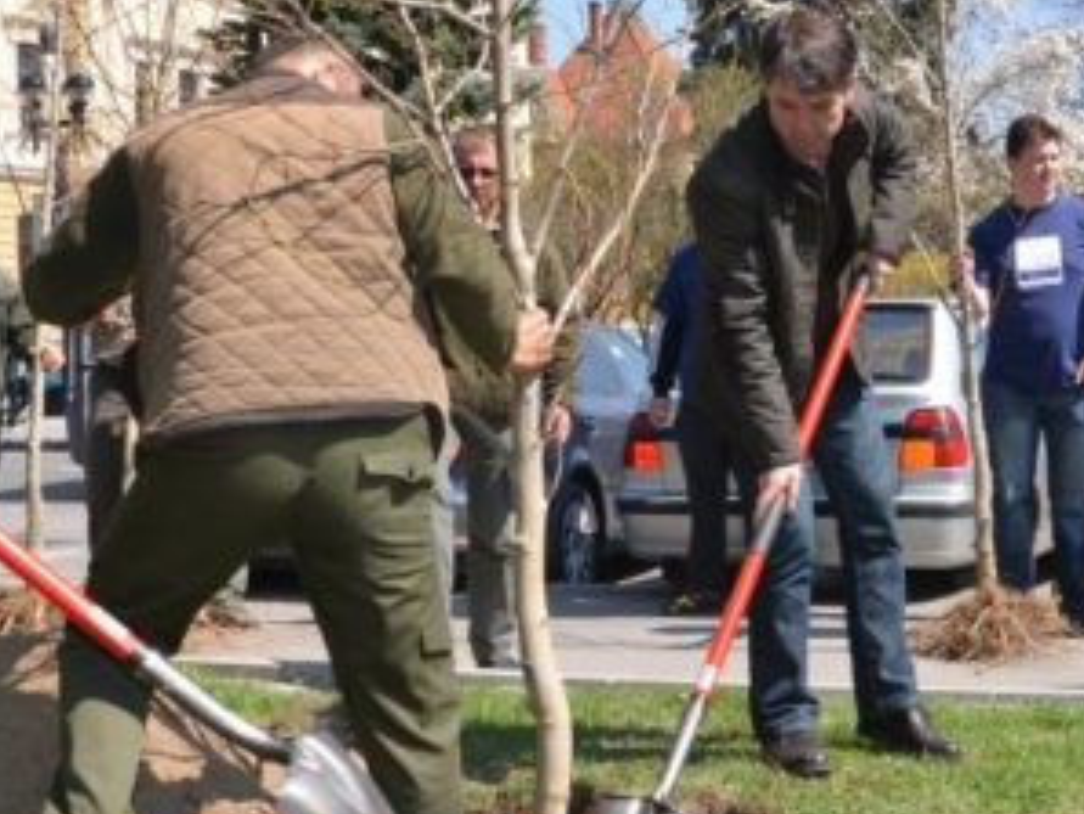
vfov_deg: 13.7
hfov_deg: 18.2
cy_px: 308
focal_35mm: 108
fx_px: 3383
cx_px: 610
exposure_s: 1/250
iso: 100
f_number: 5.6
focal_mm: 32
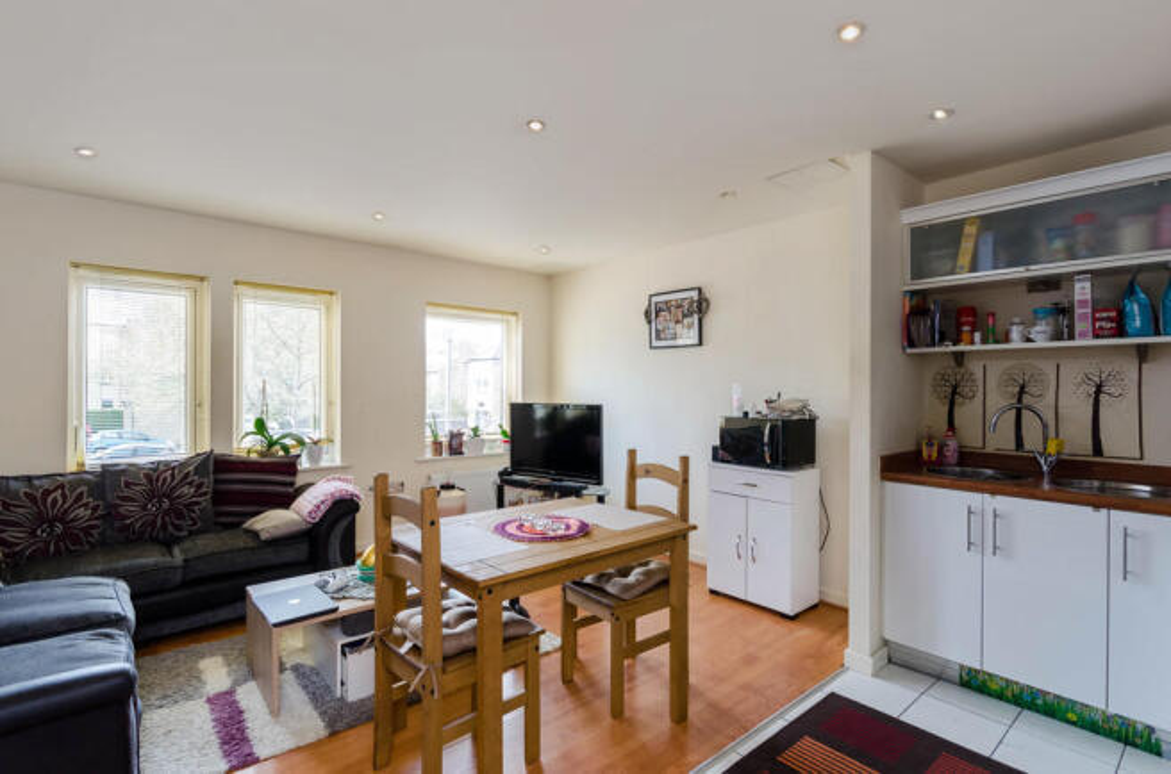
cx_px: 586
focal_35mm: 16
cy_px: 387
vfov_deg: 71.8
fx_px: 535
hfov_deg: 95.1
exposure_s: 1/20
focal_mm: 11
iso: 400
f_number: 7.1
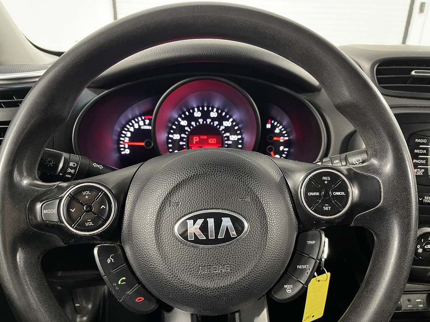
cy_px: 161
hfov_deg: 69.4
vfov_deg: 54.9
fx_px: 311
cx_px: 215
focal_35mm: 25
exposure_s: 1/30
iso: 500
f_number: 1.6
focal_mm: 5.1
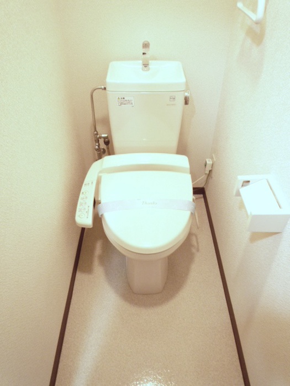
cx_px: 145
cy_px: 193
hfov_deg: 54.9
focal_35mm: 25
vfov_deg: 69.4
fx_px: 279
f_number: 2.8
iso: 400
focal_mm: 4.4
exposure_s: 1/10
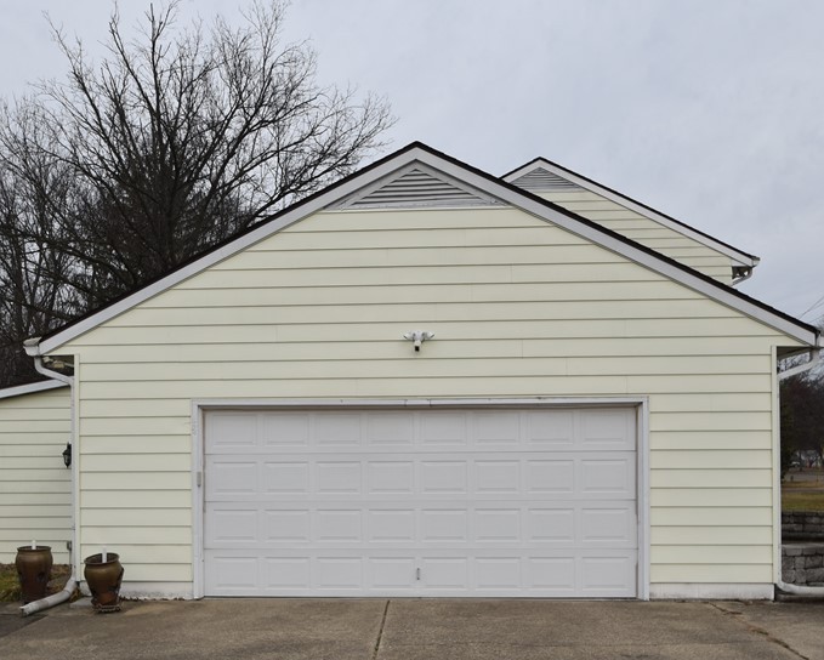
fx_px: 824
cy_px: 420
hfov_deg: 53.0
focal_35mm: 34
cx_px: 358
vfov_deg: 43.3
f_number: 9
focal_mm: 15
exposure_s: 1/320
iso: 200
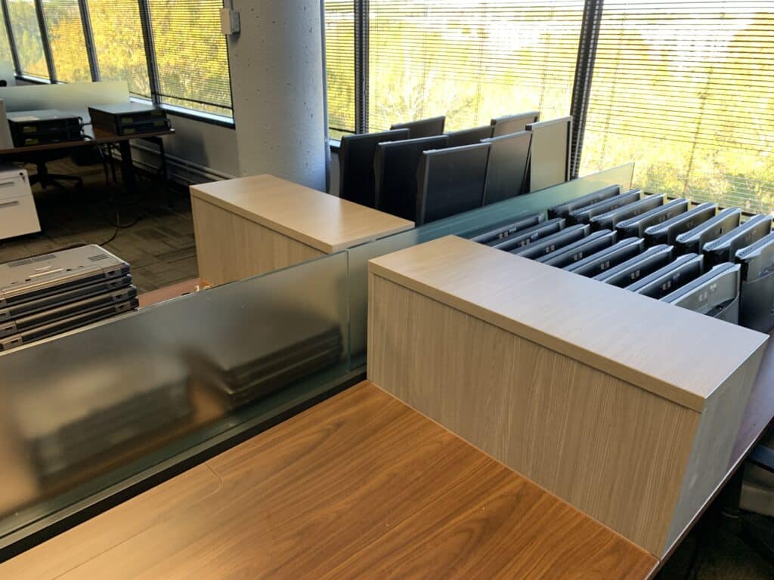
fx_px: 581
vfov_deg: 53.1
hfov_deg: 67.3
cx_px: 387
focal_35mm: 26
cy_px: 290
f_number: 1.8
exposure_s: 1/63
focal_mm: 4.25
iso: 100
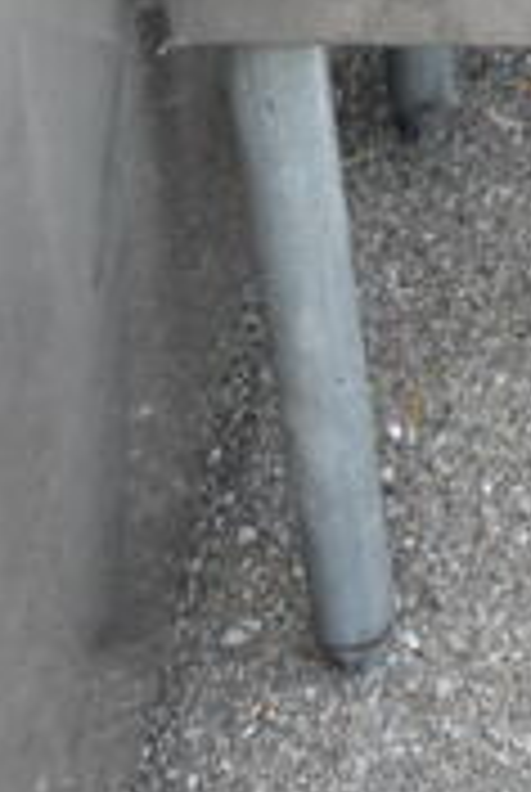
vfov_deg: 16.3
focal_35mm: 118
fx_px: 2608
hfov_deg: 11.5
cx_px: 567
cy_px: -236
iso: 6400
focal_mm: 29
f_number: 11
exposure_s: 1/500
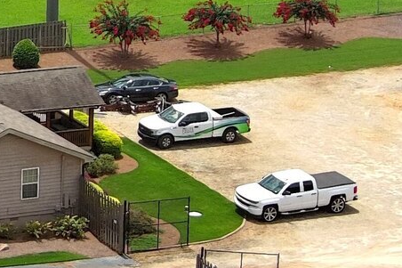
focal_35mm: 197
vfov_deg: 6.9
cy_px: -30
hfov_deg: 9.9
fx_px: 2199
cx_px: -336
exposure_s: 1/1908
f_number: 2.8
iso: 100
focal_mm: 10.57
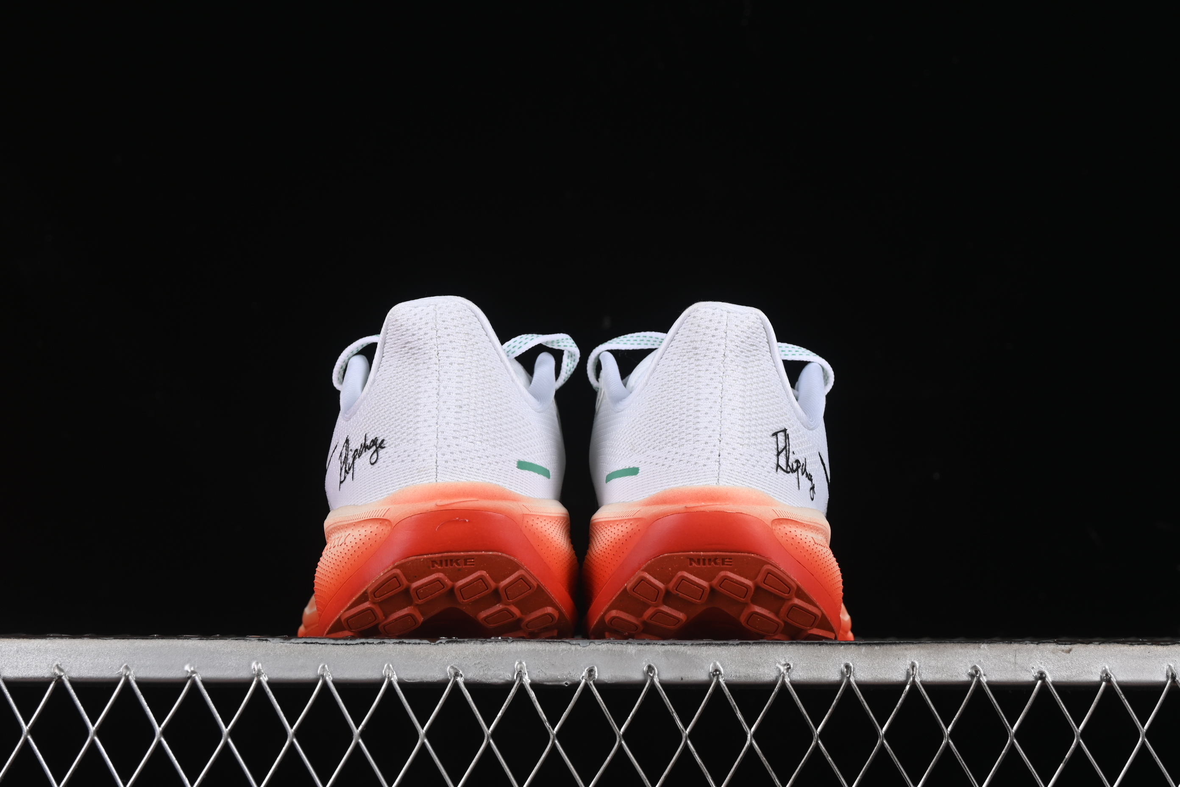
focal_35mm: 75
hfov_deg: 27.0
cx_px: 590
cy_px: 394
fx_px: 2458
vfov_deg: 18.2
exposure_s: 1/80
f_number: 8
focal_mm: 50
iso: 160
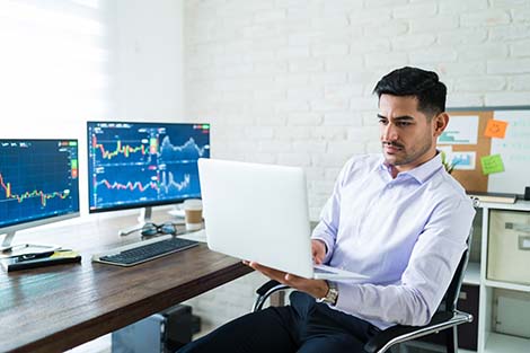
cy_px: 176
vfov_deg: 37.8
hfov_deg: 54.5
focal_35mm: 35
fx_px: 515
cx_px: 265
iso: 800
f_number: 1.8
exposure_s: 1/100
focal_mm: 35
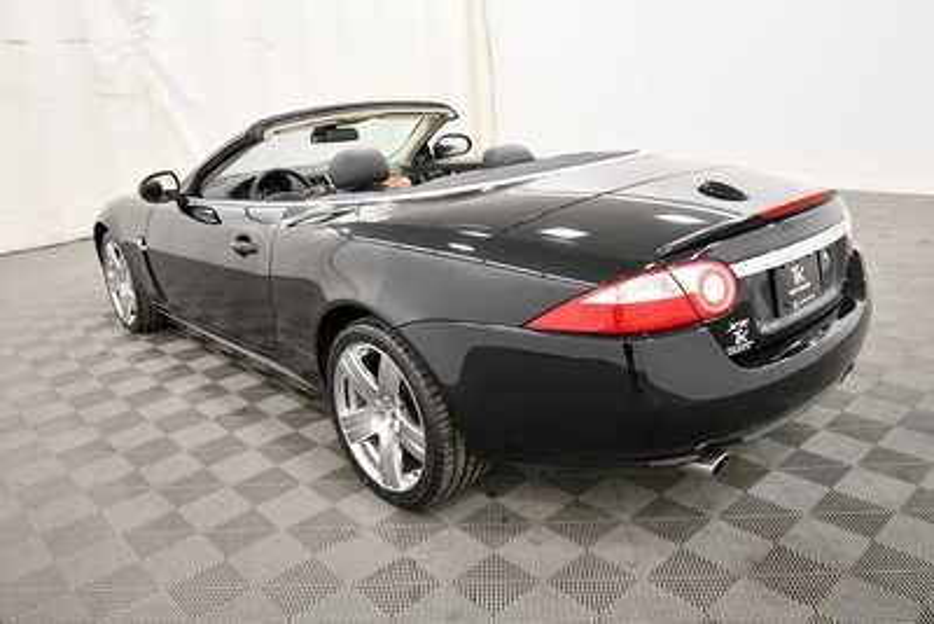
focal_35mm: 28
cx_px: 467
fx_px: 727
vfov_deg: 46.4
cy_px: 312
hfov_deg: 65.5
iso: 1800
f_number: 5.6
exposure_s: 1/125
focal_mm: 19
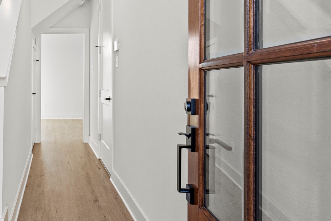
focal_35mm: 30
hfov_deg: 56.6
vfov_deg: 43.1
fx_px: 276
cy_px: 77
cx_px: 58
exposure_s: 1/30
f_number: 8
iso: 800
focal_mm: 14
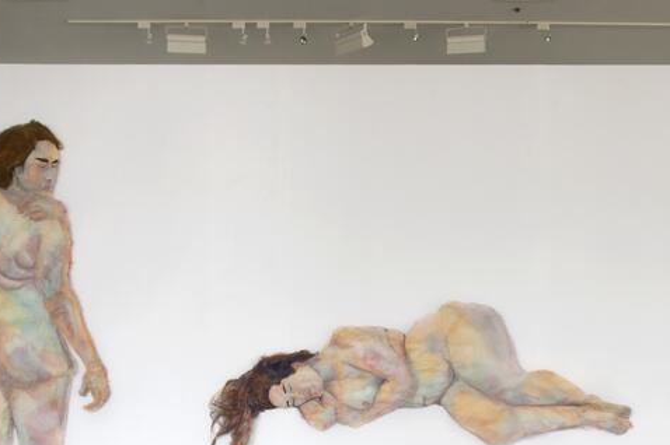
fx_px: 948
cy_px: 364
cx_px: 410
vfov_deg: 25.9
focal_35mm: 51
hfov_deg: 38.7
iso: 200
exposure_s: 1/3
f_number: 18
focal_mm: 18
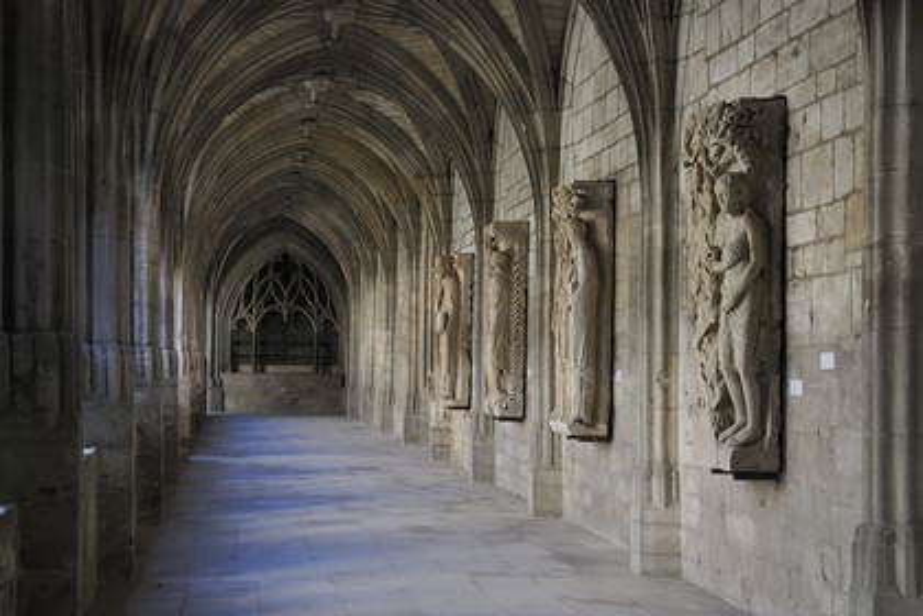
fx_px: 1487
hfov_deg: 34.5
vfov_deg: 23.4
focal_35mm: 58
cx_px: 462
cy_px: 308
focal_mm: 58
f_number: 6.3
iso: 800
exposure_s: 1/100
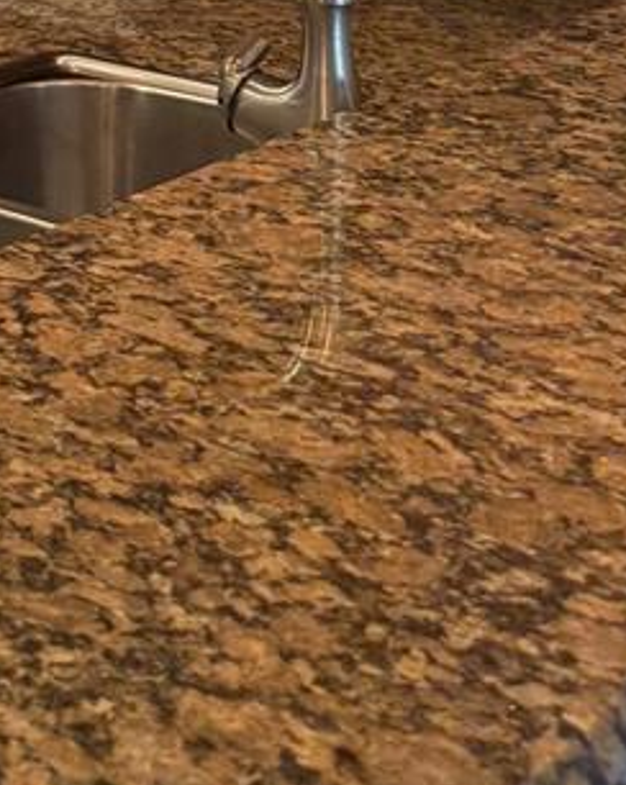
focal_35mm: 92
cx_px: -495
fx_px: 2135
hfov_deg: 14.6
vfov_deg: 17.8
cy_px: -508
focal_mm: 6.76
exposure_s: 1/60
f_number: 1.78
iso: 160
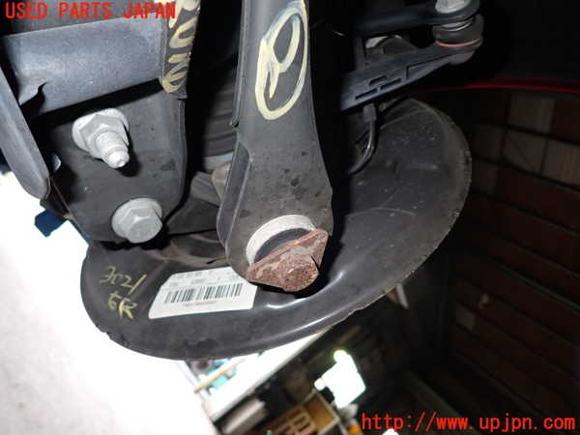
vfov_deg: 54.9
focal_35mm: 25
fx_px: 419
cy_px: 218
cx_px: 290
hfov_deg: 69.4
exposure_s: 1/30
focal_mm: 4.5
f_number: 5.6
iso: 200
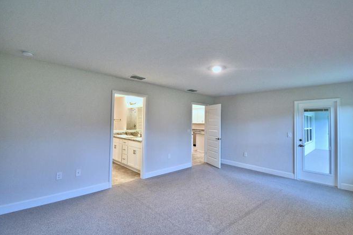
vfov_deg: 73.7
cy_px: 116
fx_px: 157
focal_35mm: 16
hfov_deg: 96.7
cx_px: 186
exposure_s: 1/30
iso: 500
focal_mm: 10
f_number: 4.5
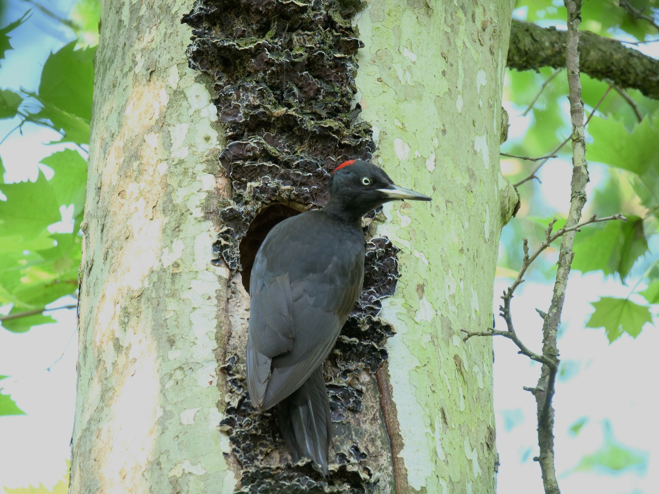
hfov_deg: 2.5
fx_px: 15230
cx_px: 330
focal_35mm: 800
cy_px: 247
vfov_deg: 1.9
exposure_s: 1/50
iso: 1600
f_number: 6.3
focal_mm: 400
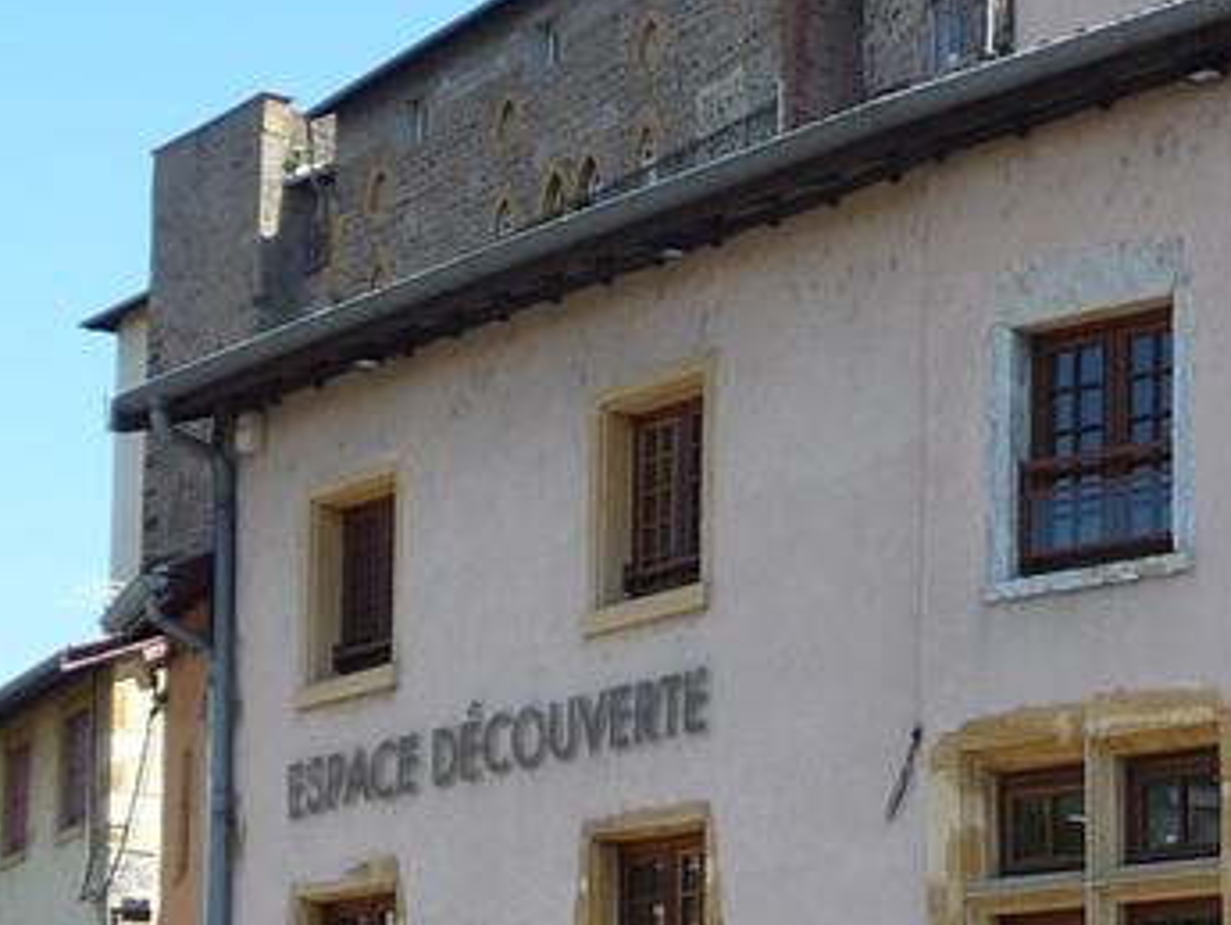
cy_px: 1057
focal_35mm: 116
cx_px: 1309
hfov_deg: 16.5
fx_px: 4127
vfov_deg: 12.5
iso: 100
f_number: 3.4
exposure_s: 1/400
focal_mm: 5
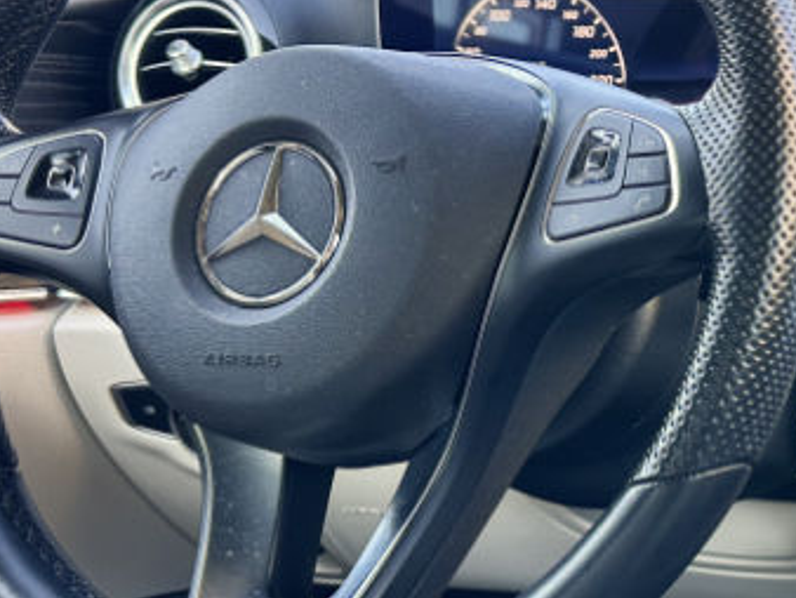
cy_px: 351
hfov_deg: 24.9
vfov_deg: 20.7
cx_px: 933
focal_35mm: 71
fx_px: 1634
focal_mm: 6.9
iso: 100
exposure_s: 1/113
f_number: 1.8
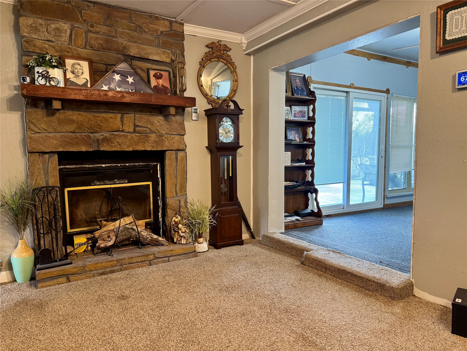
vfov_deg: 56.8
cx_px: 234
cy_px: 176
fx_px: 324
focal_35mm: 24
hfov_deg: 71.6
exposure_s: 1/60
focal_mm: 6.76
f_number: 1.78
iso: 320
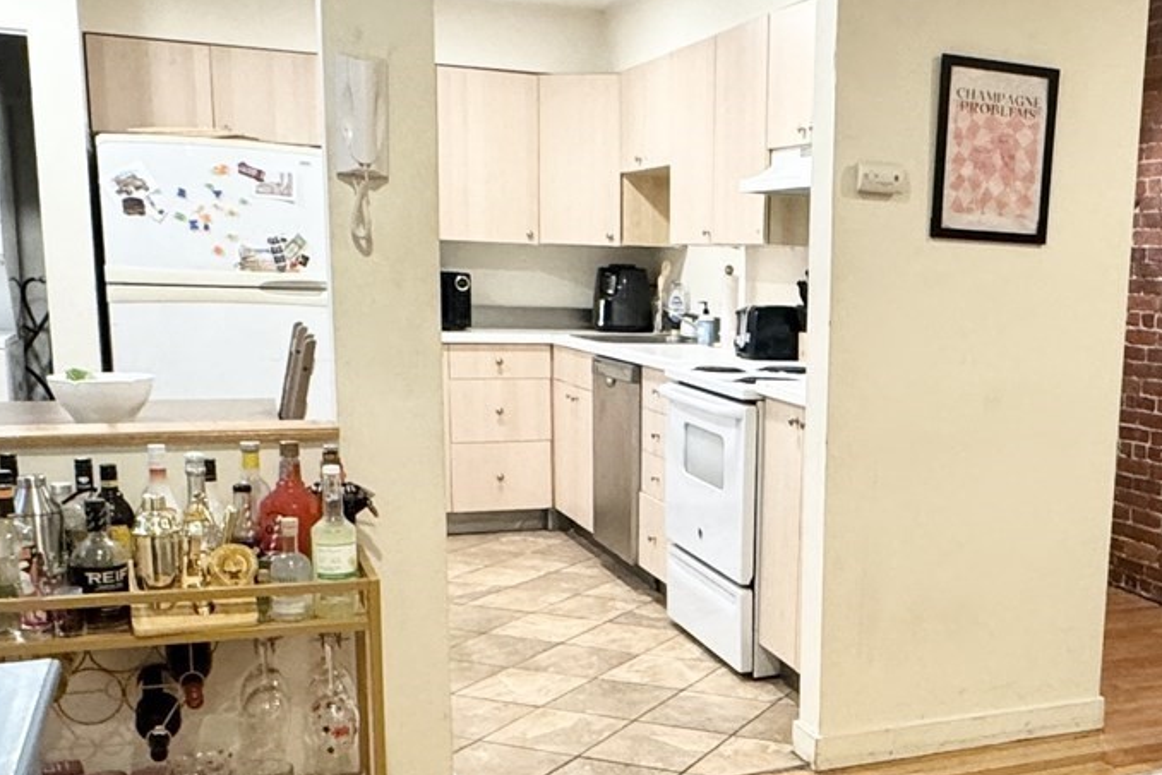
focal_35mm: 44
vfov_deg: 30.2
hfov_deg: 42.9
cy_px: 540
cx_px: 896
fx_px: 1420
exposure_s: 1/60
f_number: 2.2
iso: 320
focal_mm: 2.22
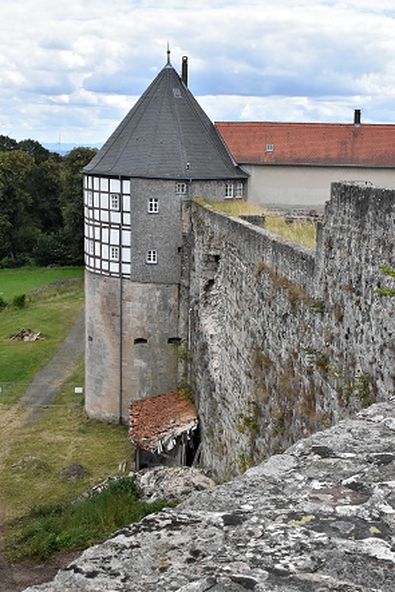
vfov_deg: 37.9
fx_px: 865
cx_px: 198
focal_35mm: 52
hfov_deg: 25.7
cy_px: 296
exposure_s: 1/1250
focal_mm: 35
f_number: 16
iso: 2500
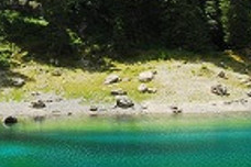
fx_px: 1018
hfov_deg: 13.9
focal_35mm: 146
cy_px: 56
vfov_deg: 9.4
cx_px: 20
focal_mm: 20
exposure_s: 1/160
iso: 100
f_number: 6.3
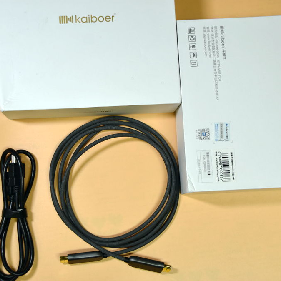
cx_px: 126
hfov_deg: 27.7
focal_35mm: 62
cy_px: 141
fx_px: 569
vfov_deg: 27.7
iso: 400
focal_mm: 32
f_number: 4.2
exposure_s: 1/60
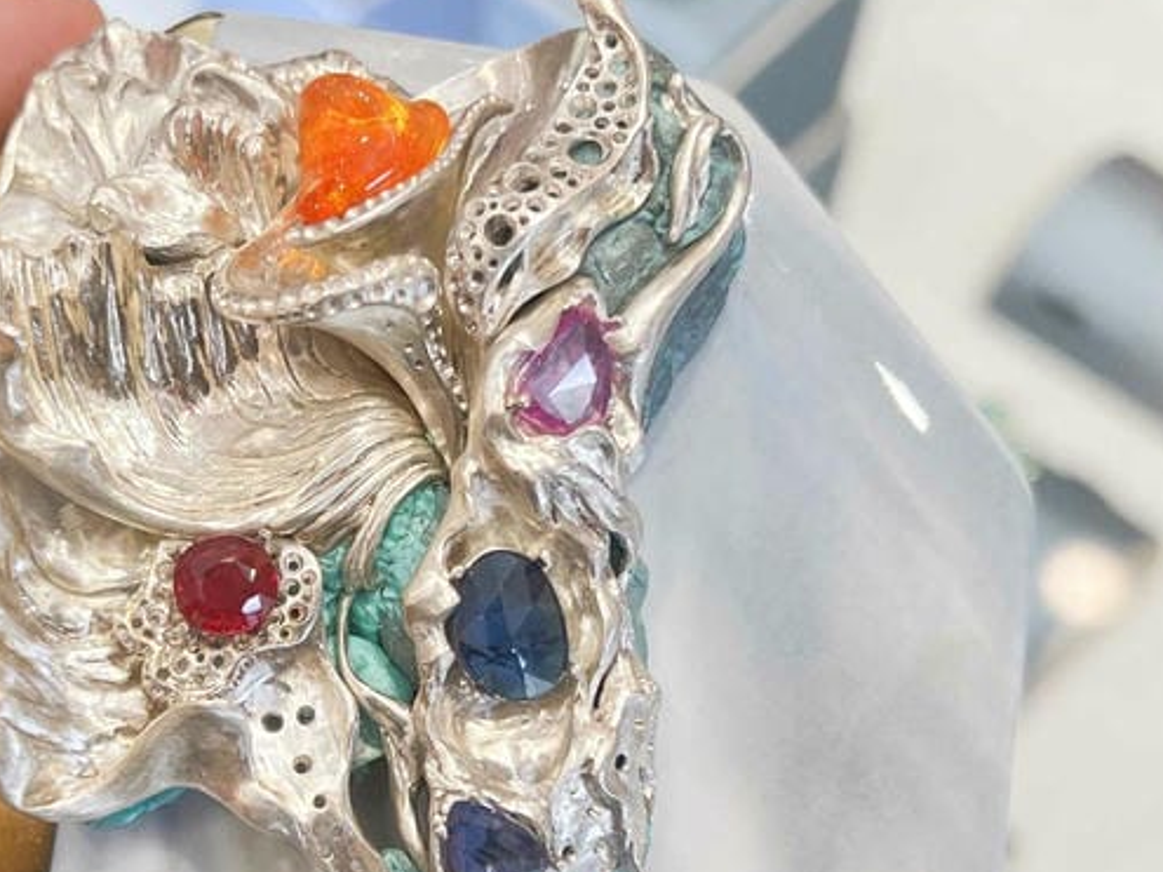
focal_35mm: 63
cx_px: 409
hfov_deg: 30.6
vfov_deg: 23.2
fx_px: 2116
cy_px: 536
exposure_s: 1/158
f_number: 1.5
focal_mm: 5.7
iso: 64
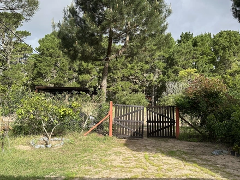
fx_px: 166
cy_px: 90
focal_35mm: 24
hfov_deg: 71.6
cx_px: 120
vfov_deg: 56.8
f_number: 1.78
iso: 80
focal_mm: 6.86
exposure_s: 1/2070
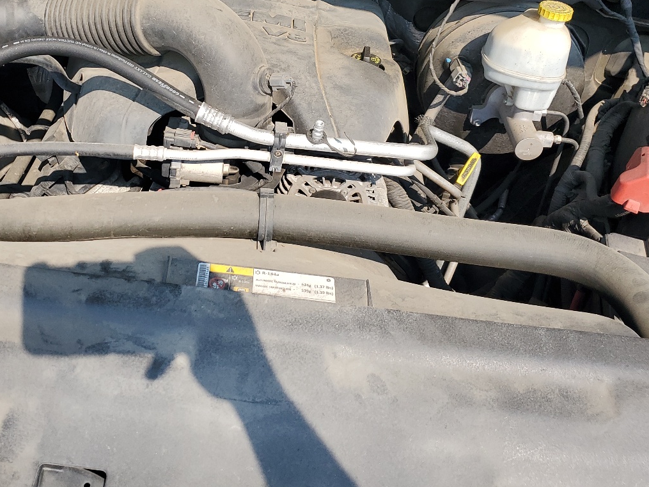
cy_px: 122
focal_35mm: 41
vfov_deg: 34.4
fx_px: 769
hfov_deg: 45.3
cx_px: 232
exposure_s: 1/2000
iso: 50
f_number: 1.5
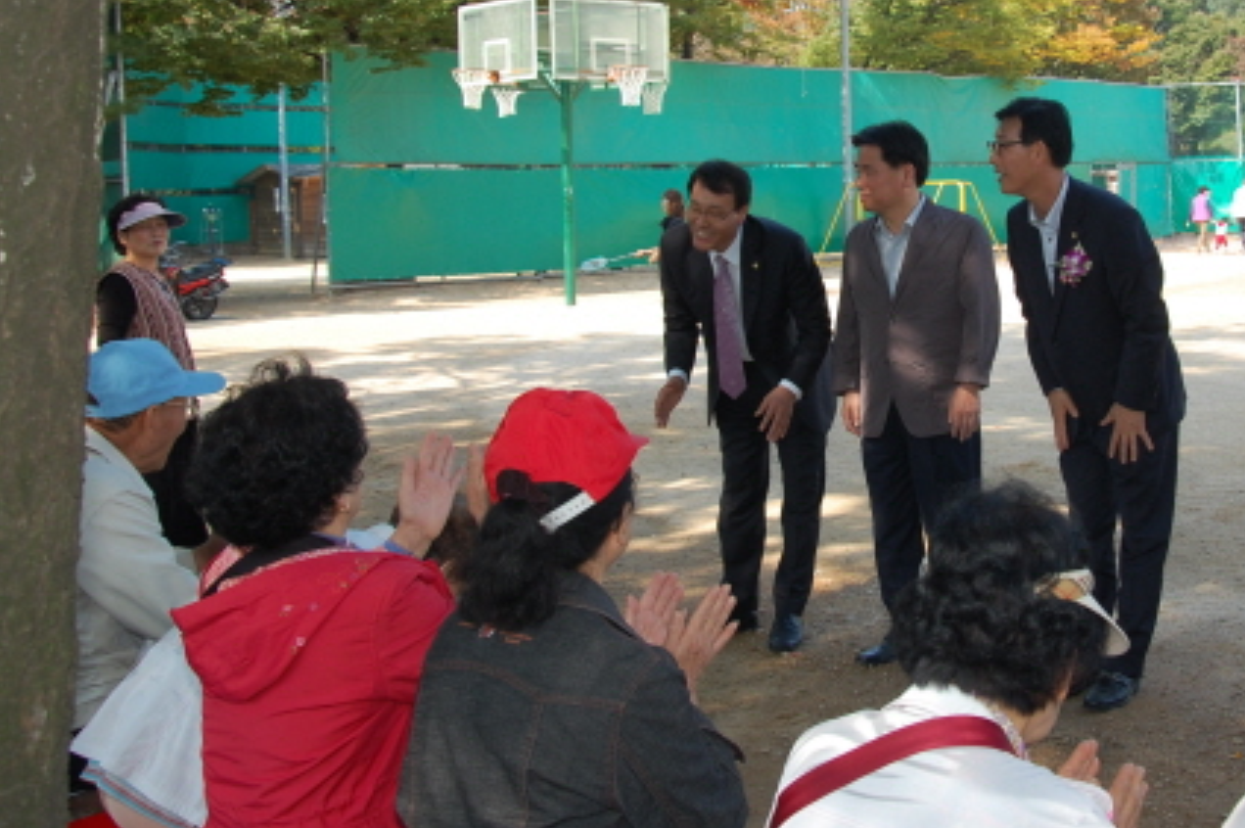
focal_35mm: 51
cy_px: 291
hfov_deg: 38.2
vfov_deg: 26.3
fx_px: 1762
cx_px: 878
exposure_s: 1/250
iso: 220
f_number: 8
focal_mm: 24
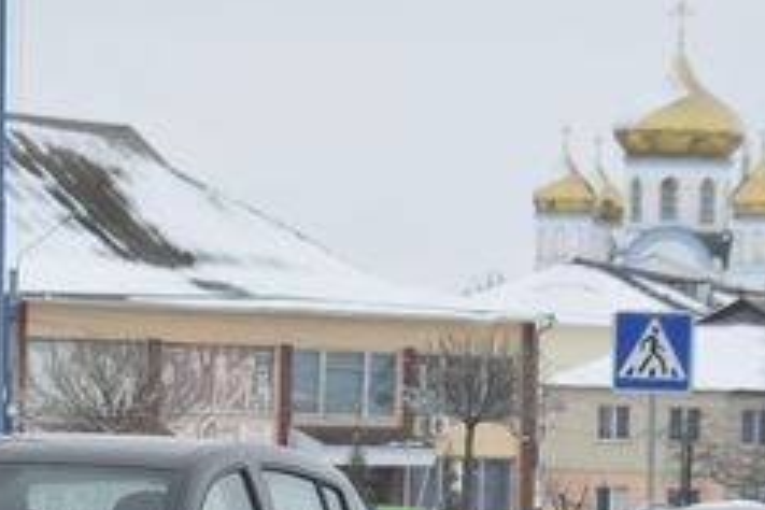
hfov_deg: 7.9
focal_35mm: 262
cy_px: 644
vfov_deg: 5.2
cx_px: 426
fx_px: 5558
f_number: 5.6
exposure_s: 1/125
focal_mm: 55
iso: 100
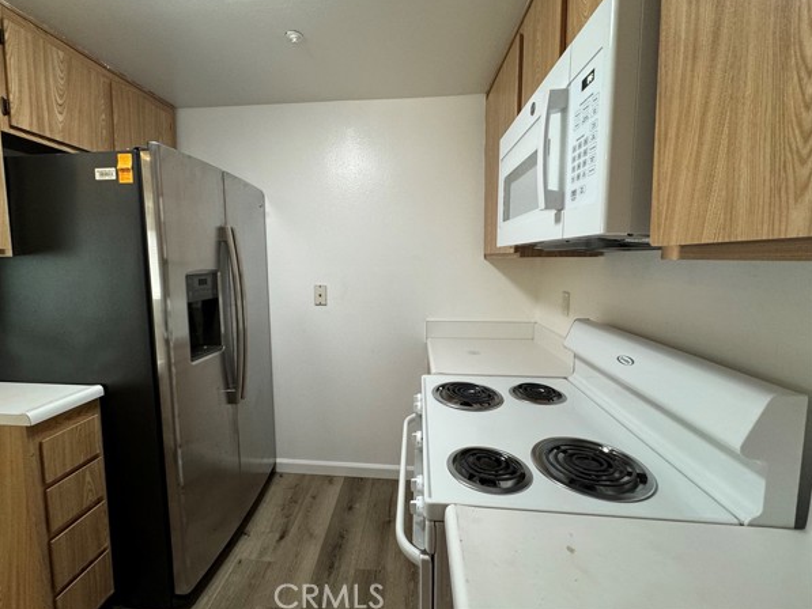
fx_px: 352
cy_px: 290
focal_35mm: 15
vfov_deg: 81.7
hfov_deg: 98.0
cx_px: 381
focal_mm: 2.22
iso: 200
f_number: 2.2
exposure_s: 1/60
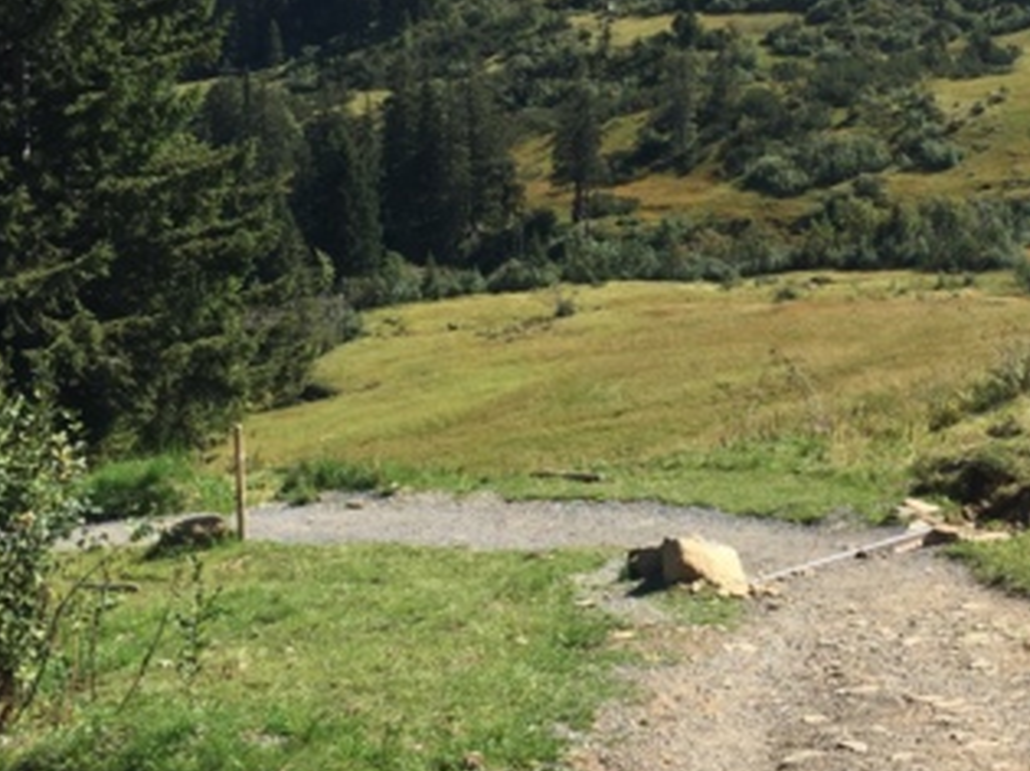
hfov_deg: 35.2
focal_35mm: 54
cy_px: 127
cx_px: 678
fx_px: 1606
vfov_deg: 26.4
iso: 32
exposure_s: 1/1412
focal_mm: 4.15
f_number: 2.2
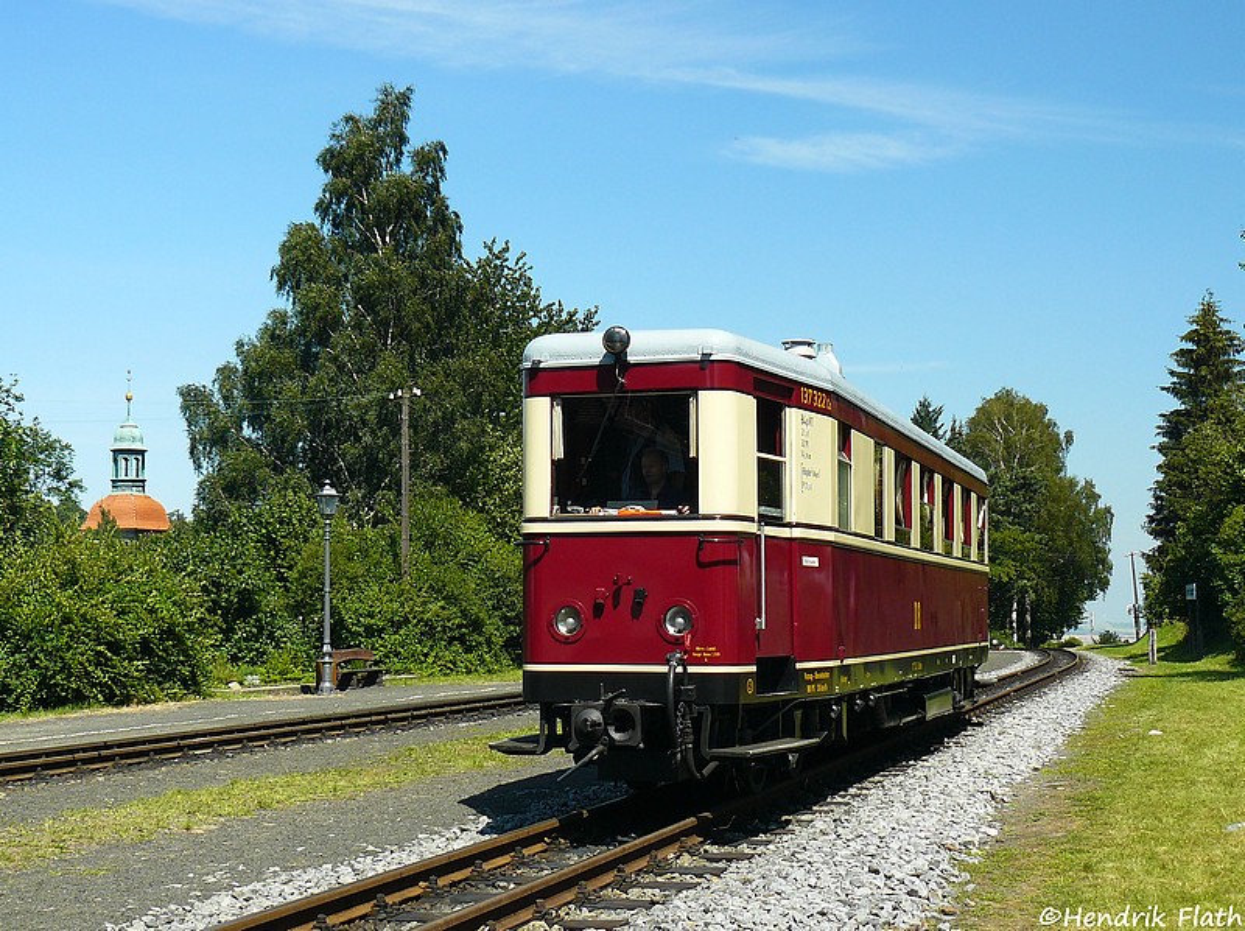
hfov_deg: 39.7
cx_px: 622
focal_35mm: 48
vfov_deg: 30.2
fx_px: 1724
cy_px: 466
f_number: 3.2
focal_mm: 8
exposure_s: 1/320
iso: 100
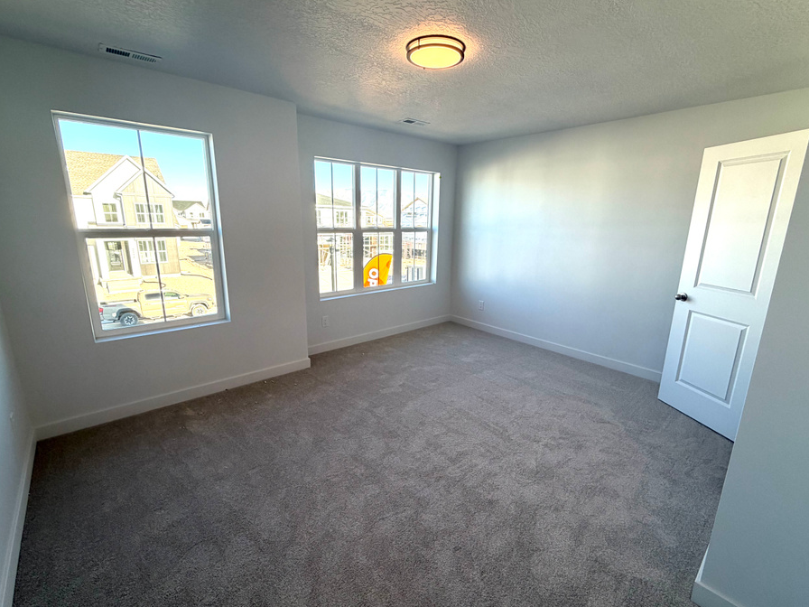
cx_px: 416
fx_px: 374
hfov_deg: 94.5
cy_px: 307
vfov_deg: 78.1
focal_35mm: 16
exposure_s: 1/120
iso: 64
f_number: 2.2
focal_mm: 2.22
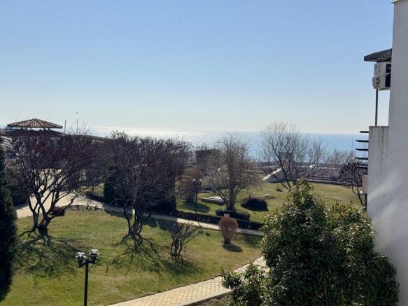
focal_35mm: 48
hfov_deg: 39.7
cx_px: 204
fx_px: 566
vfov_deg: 30.3
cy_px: 153
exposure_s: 1/15385
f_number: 1.78
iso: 50
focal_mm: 6.76
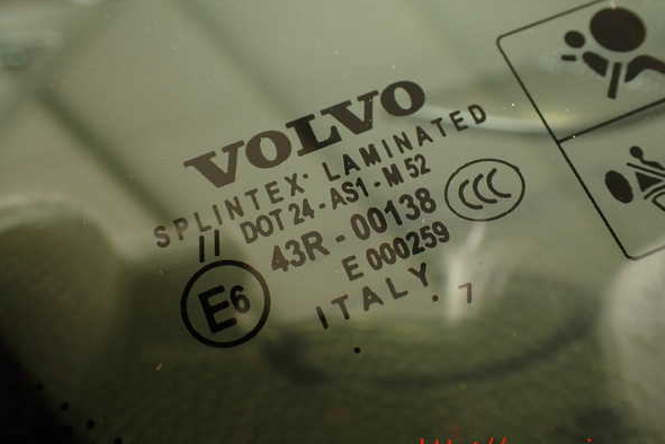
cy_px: 211
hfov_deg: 50.7
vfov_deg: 35.0
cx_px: 336
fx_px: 702
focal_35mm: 38
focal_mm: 6.37
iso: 200
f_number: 2.5
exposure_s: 1/40
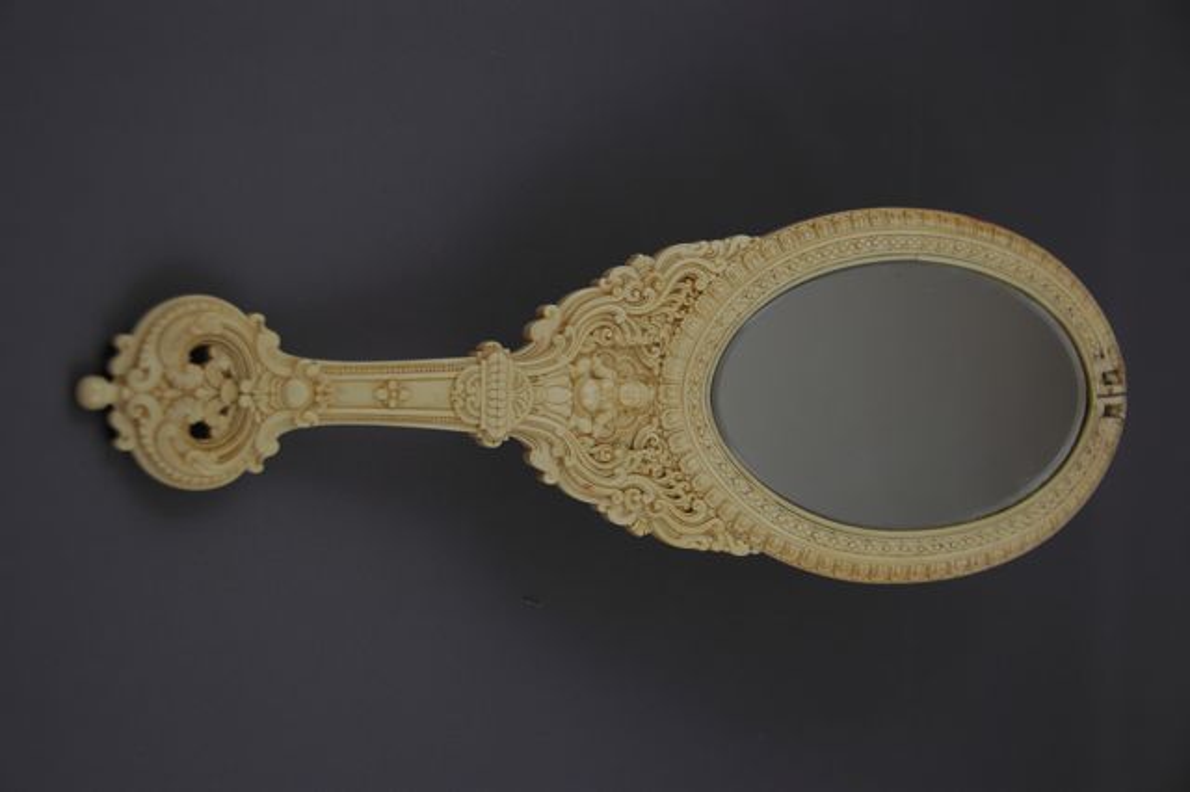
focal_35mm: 66
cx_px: 595
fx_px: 2180
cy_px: 396
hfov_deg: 30.5
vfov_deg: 20.6
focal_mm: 44
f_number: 4.5
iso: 200
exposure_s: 1/60
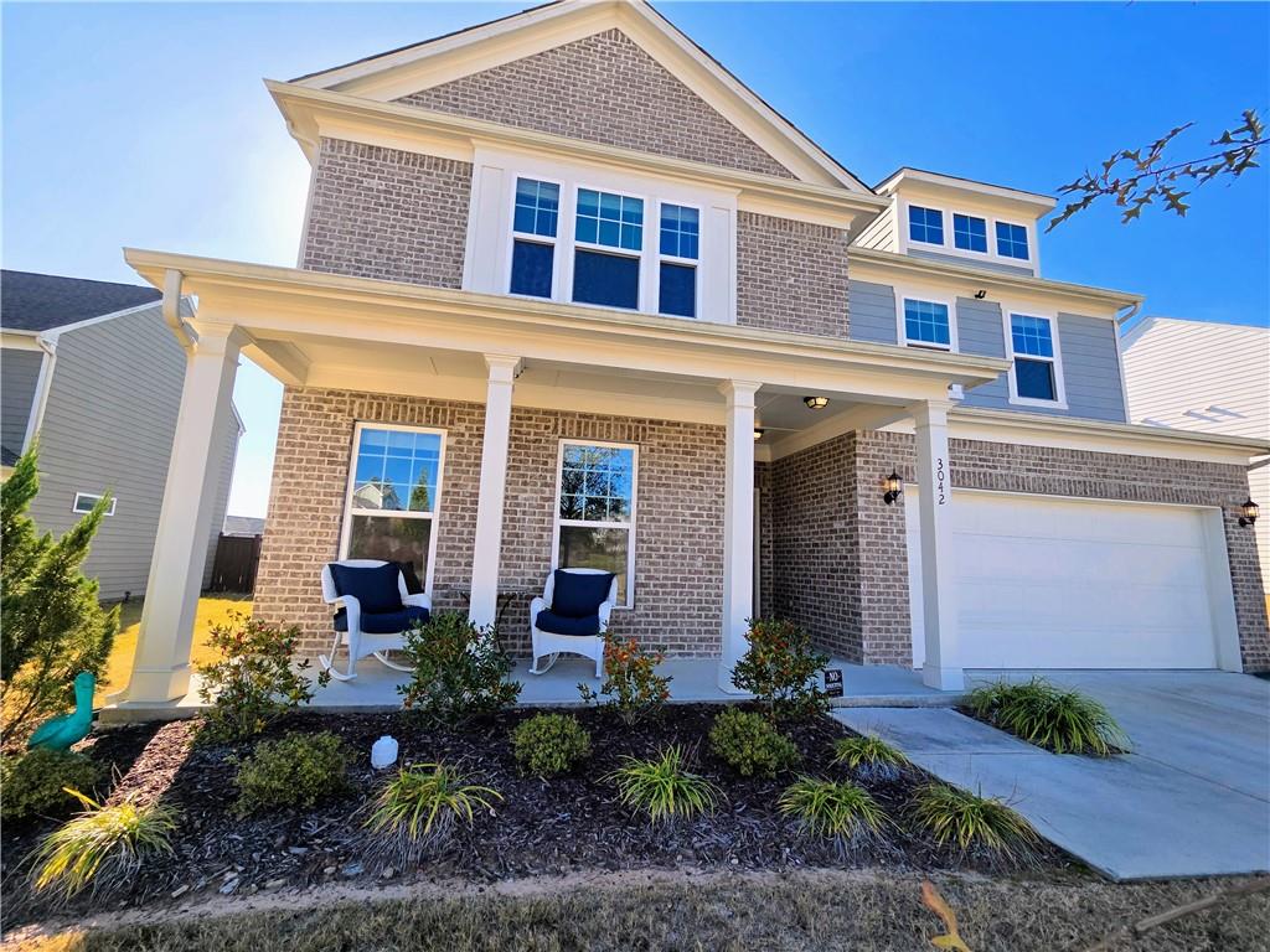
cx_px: 635
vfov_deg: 89.9
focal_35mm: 13
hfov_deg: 106.2
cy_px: 476
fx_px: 477
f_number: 2.2
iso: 50
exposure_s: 1/1304
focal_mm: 2.2
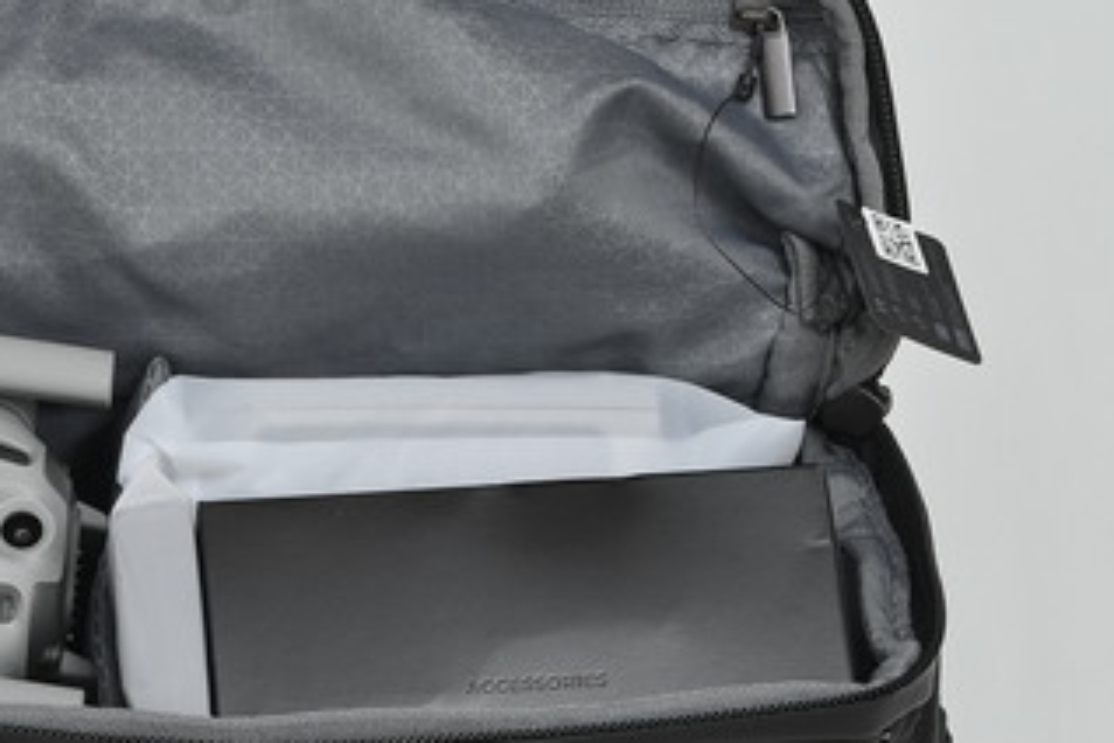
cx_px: 235
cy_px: 599
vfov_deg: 8.1
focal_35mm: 170
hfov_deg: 12.0
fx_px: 5260
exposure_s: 1/100
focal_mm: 50
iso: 100
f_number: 8
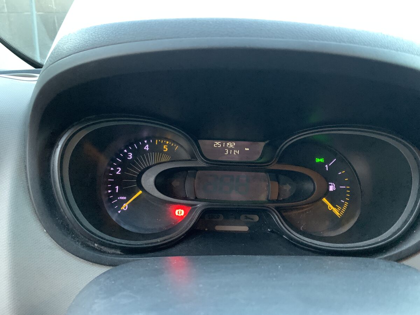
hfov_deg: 67.3
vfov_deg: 53.1
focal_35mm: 26
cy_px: 158
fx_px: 315
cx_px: 210
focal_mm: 4.25
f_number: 1.8
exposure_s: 1/30
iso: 800
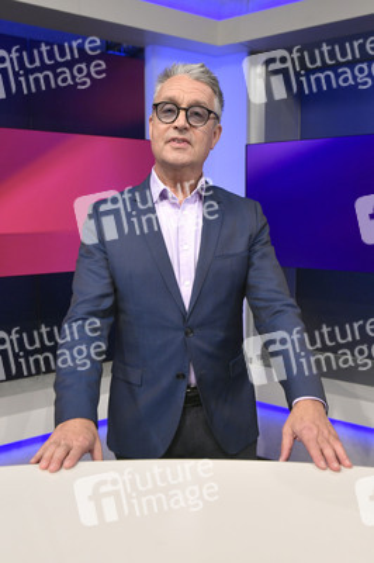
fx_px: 453
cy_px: 282
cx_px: 187
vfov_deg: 63.7
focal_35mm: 29
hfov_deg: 44.9
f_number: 6.3
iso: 1600
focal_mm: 29
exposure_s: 1/200
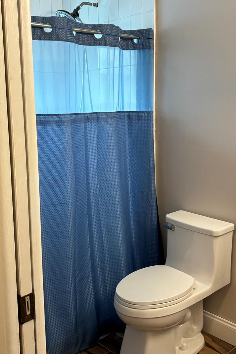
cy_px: 163
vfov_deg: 48.4
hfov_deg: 33.3
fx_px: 393
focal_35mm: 40
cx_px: 101
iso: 160
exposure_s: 1/60
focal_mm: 5.96
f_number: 1.6
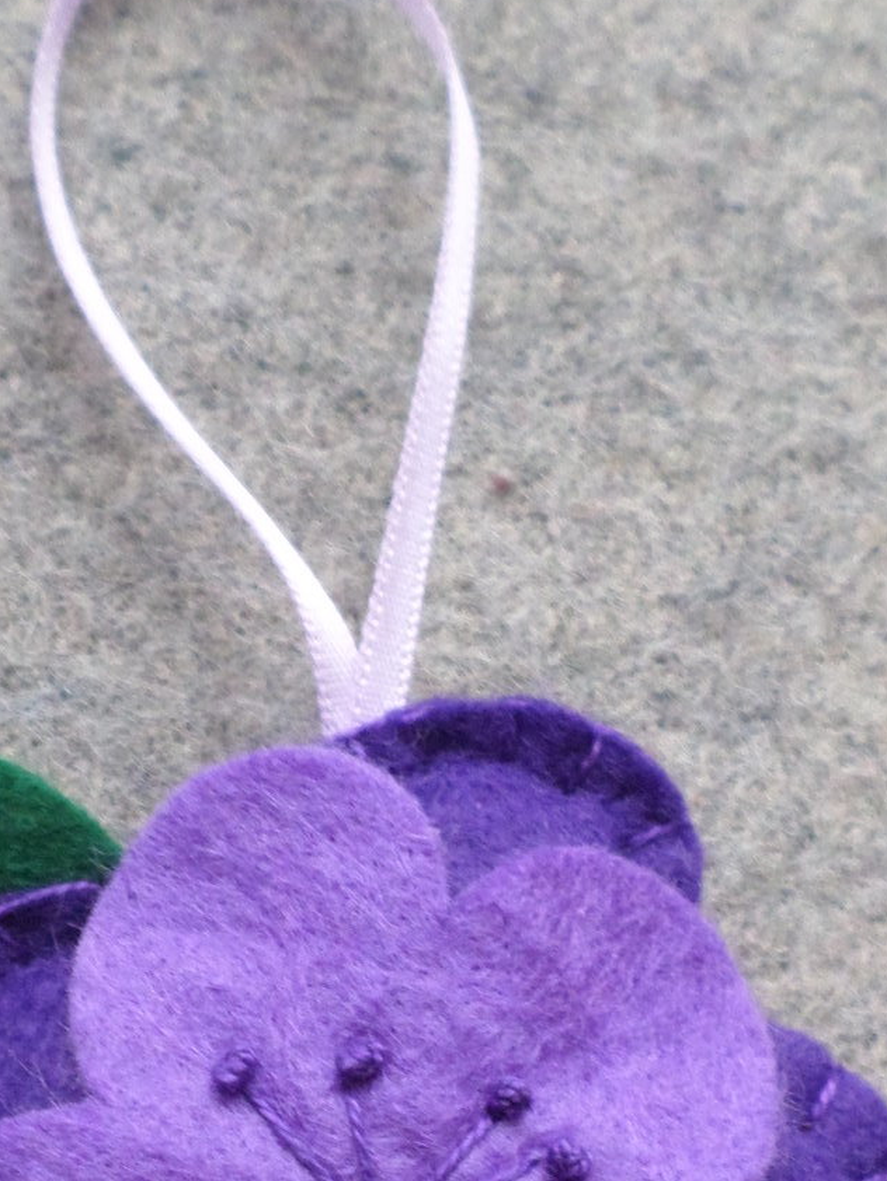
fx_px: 1946
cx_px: 334
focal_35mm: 57
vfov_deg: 32.6
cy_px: 990
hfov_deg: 25.6
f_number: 2.5
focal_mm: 4.5
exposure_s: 1/30
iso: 200
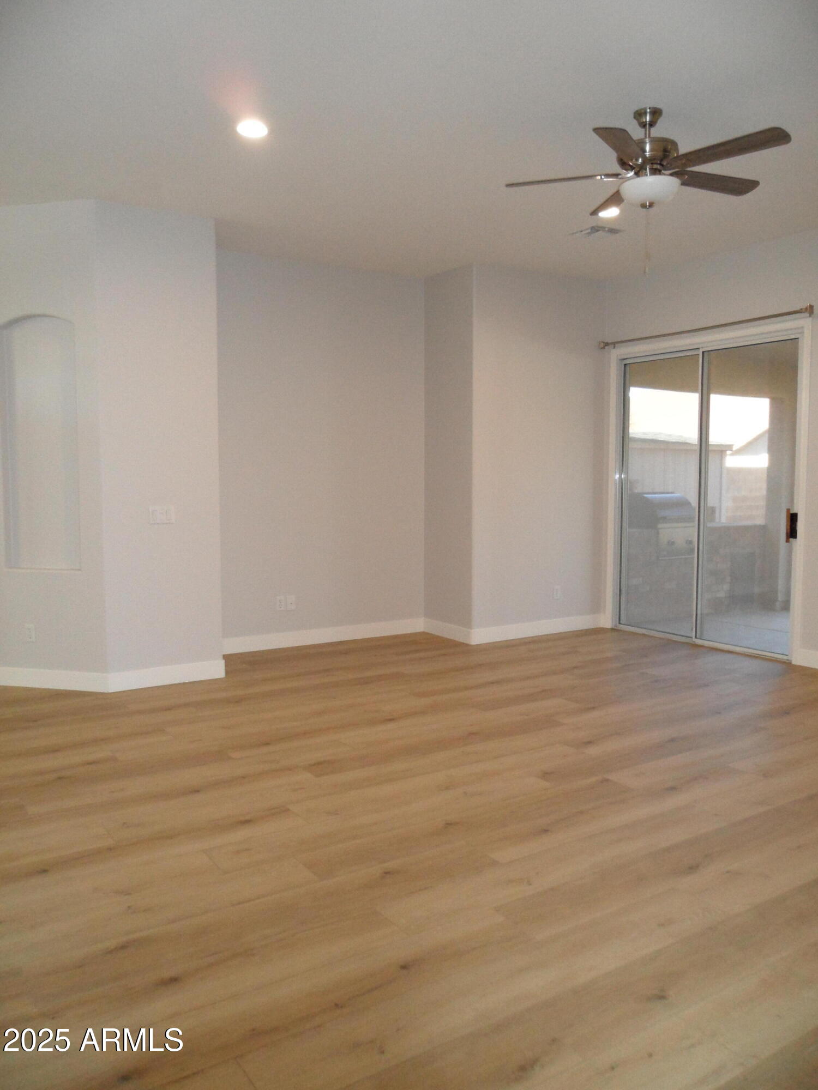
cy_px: 545
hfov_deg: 51.4
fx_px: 851
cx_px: 409
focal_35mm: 27
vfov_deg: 65.3
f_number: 3.5
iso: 400
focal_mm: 4.9
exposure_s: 1/45
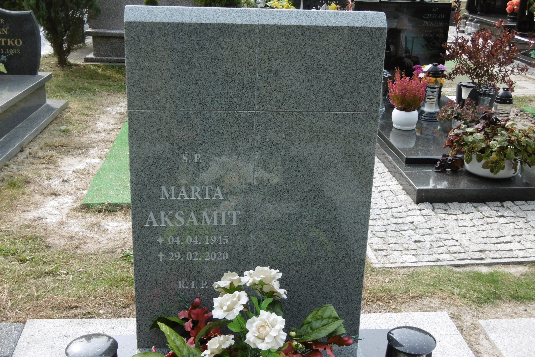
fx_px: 669
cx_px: 266
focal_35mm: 45
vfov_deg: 29.9
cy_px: 165
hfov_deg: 43.6
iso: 100
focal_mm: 7.7
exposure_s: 1/250
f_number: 3.8
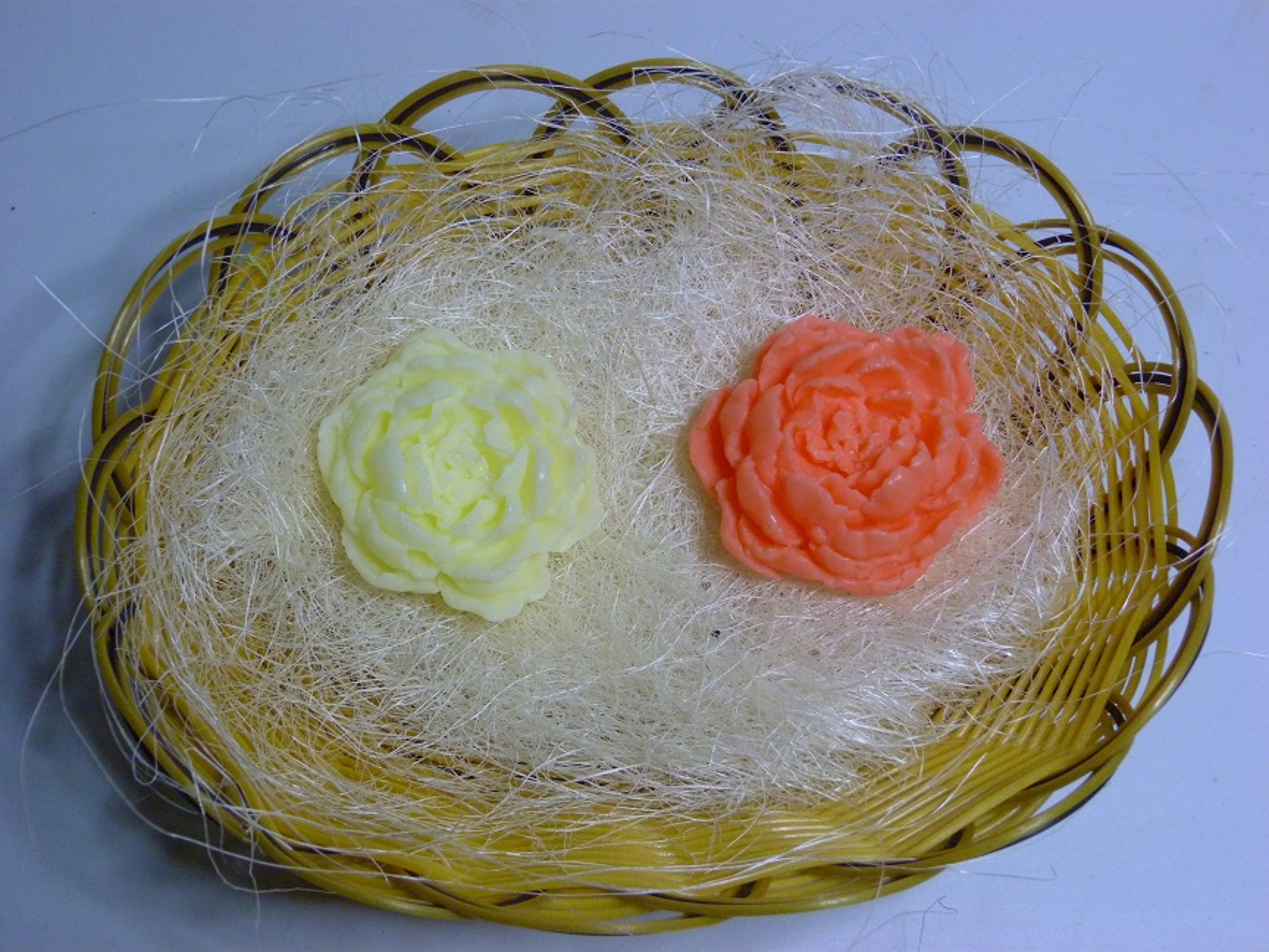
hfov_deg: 38.2
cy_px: 476
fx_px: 1833
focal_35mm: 50
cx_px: 634
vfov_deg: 29.1
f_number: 3.2
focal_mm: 9
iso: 400
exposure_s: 1/50
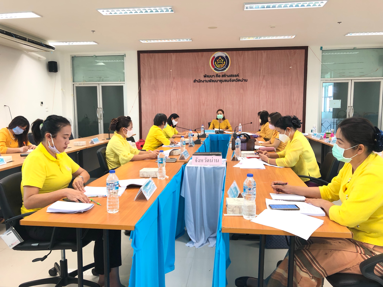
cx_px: 192
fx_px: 310
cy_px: 144
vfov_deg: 49.7
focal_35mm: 28
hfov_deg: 63.4
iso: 40
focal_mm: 4
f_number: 1.8
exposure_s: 1/33
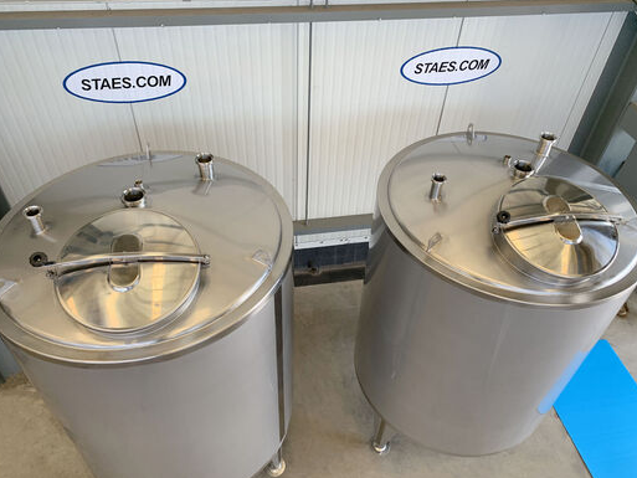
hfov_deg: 65.3
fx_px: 497
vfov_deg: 51.4
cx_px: 325
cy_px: 245
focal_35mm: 27
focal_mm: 4.25
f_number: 1.8
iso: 100
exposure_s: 1/121
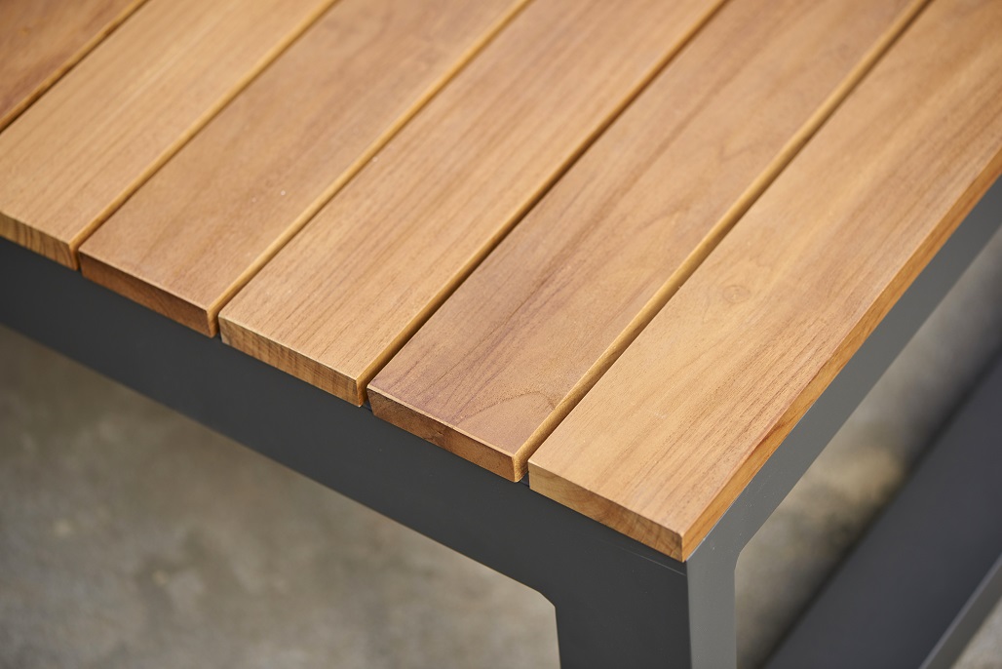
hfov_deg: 19.5
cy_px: 334
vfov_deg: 13.0
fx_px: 2923
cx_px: 501
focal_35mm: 105
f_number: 4
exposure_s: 1/250
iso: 125
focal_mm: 105
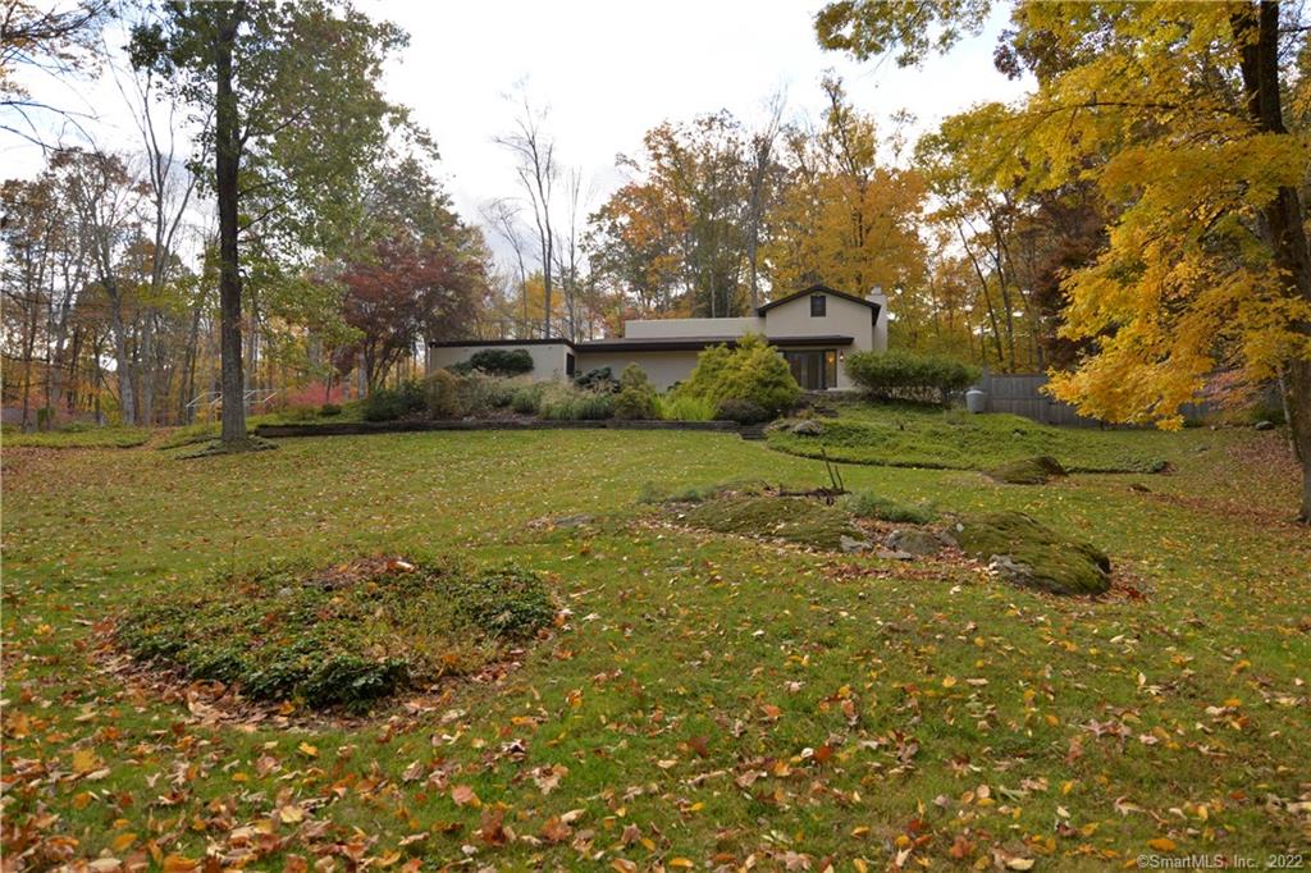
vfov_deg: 55.1
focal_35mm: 23
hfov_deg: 76.1
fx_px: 837
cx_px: 656
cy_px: 436
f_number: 4.5
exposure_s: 1/250
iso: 100
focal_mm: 23
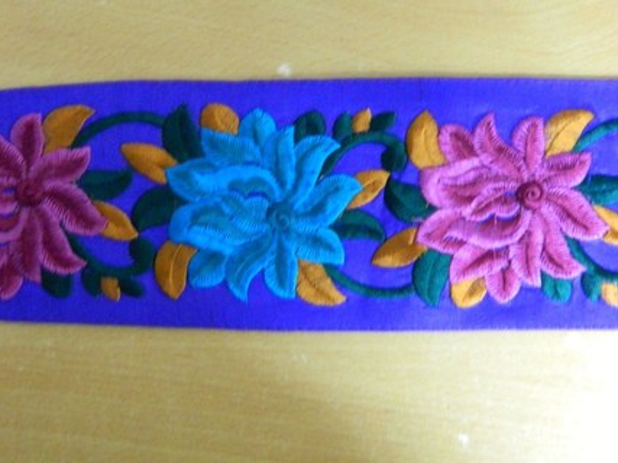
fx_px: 982
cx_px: 259
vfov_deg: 26.5
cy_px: 202
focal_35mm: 55
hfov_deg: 34.9
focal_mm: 8.4
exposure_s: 1/2.5
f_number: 3.6
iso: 800
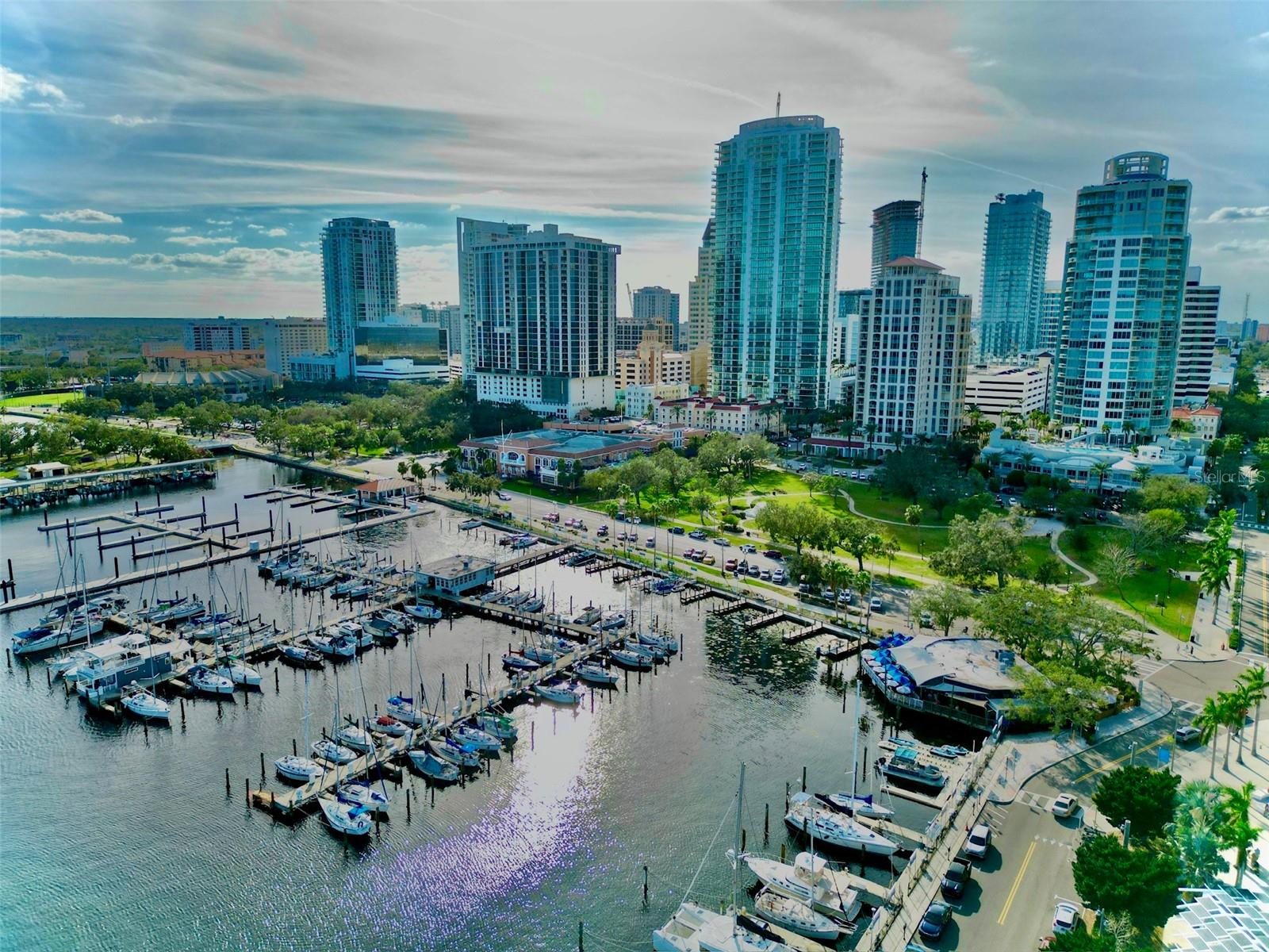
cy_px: 476
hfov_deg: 71.6
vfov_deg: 56.8
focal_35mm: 24
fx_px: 880
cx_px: 634
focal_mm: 6.72
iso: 110
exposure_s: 1/5000
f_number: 1.7
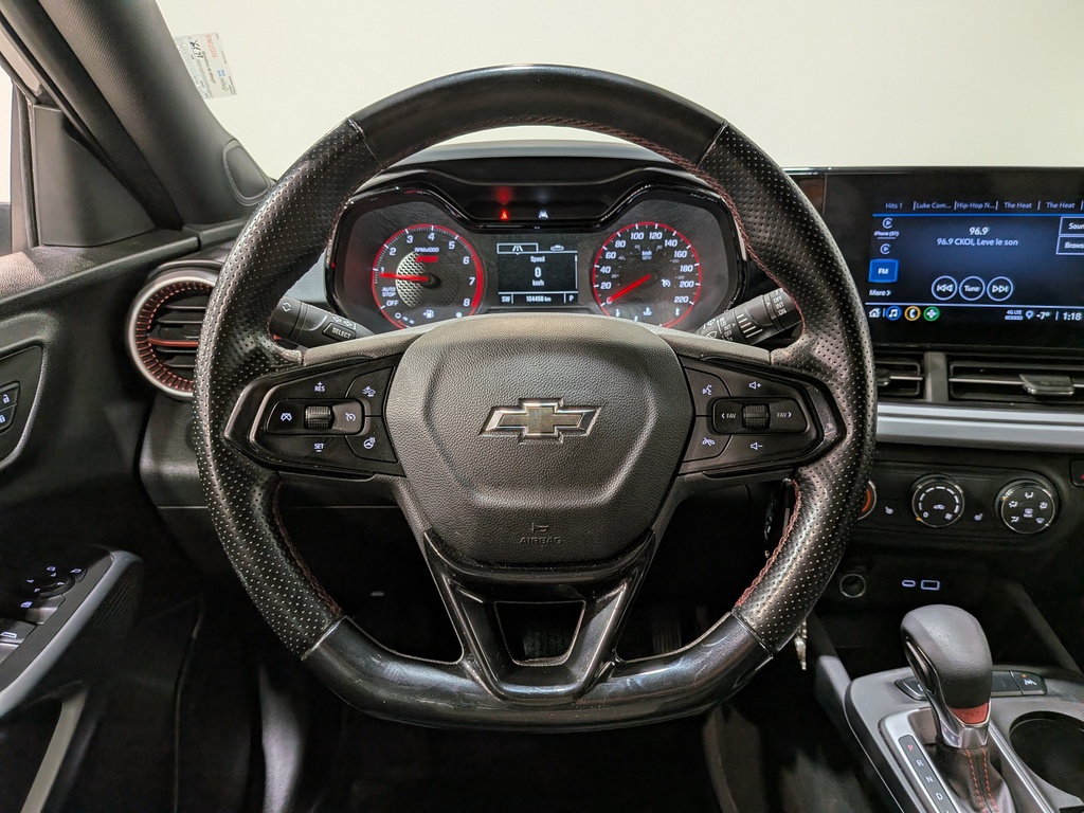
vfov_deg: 56.8
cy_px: 406
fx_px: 752
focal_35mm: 24
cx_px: 542
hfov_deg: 71.6
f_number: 1.7
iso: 169
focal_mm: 4.53
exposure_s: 1/100
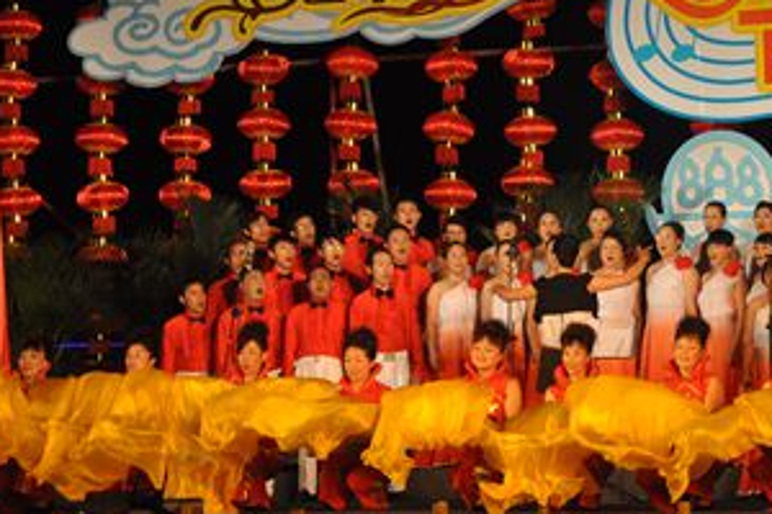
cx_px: 659
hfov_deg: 13.6
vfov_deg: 9.1
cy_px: 123
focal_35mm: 150
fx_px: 3216
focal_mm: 50
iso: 1400
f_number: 5
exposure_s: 1/500
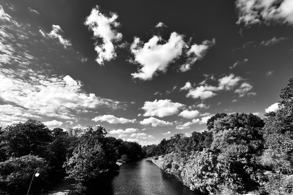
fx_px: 122
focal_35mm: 15
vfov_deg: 76.9
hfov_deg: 100.4
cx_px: 146
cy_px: 110
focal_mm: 2.22
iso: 40
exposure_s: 1/2415
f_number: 2.2
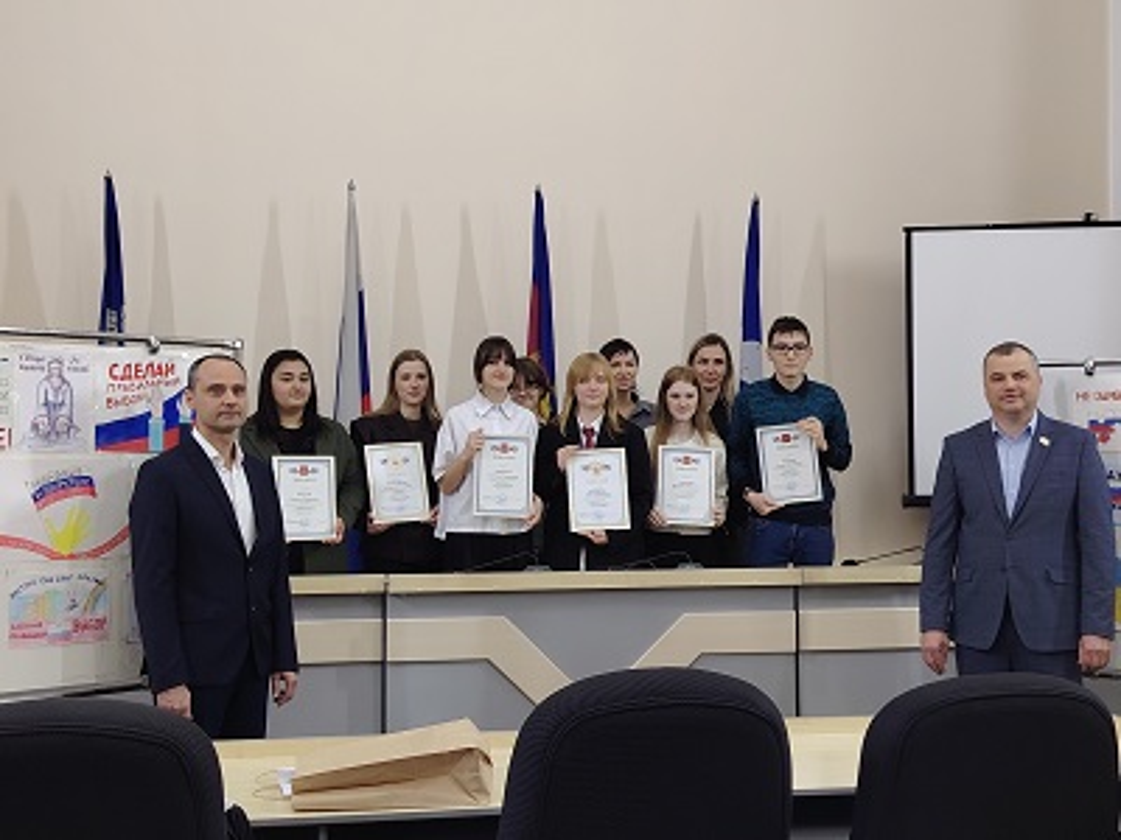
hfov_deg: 39.7
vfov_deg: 30.3
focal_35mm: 48
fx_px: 1554
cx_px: 560
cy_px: 420
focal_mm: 5.25
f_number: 1.75
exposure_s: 1/33.3
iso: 500
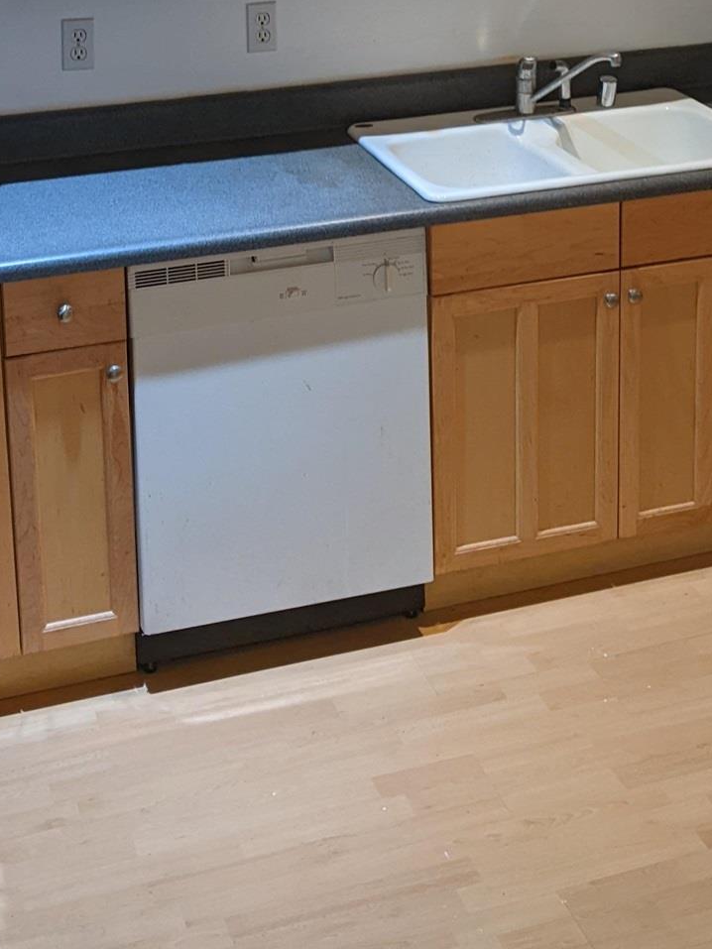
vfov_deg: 28.1
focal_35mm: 65
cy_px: 13
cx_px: 397
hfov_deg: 22.6
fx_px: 1782
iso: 81
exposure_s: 1/24
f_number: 1.8
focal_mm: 4.44
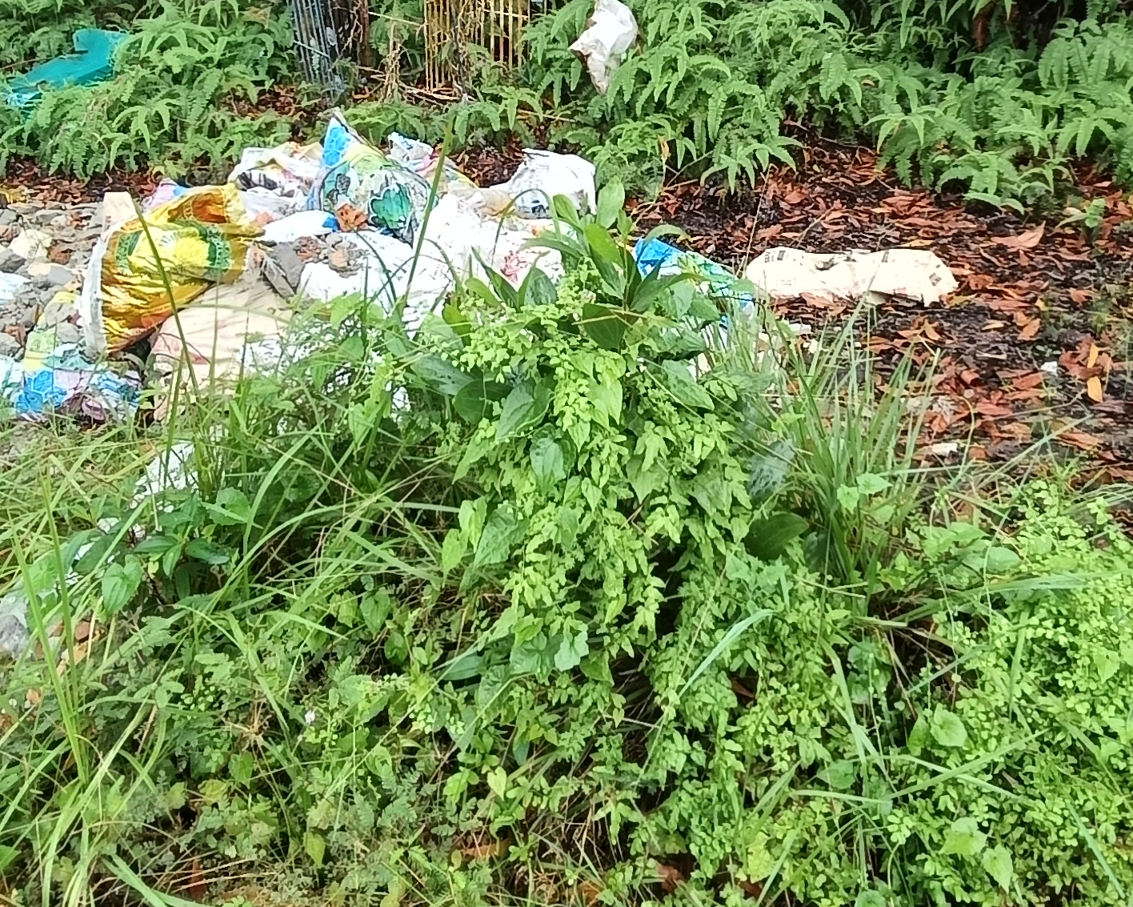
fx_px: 1207
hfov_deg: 50.2
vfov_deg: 39.4
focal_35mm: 36
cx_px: 628
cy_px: 173
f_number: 2.2
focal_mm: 1.68
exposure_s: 1/114
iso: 64
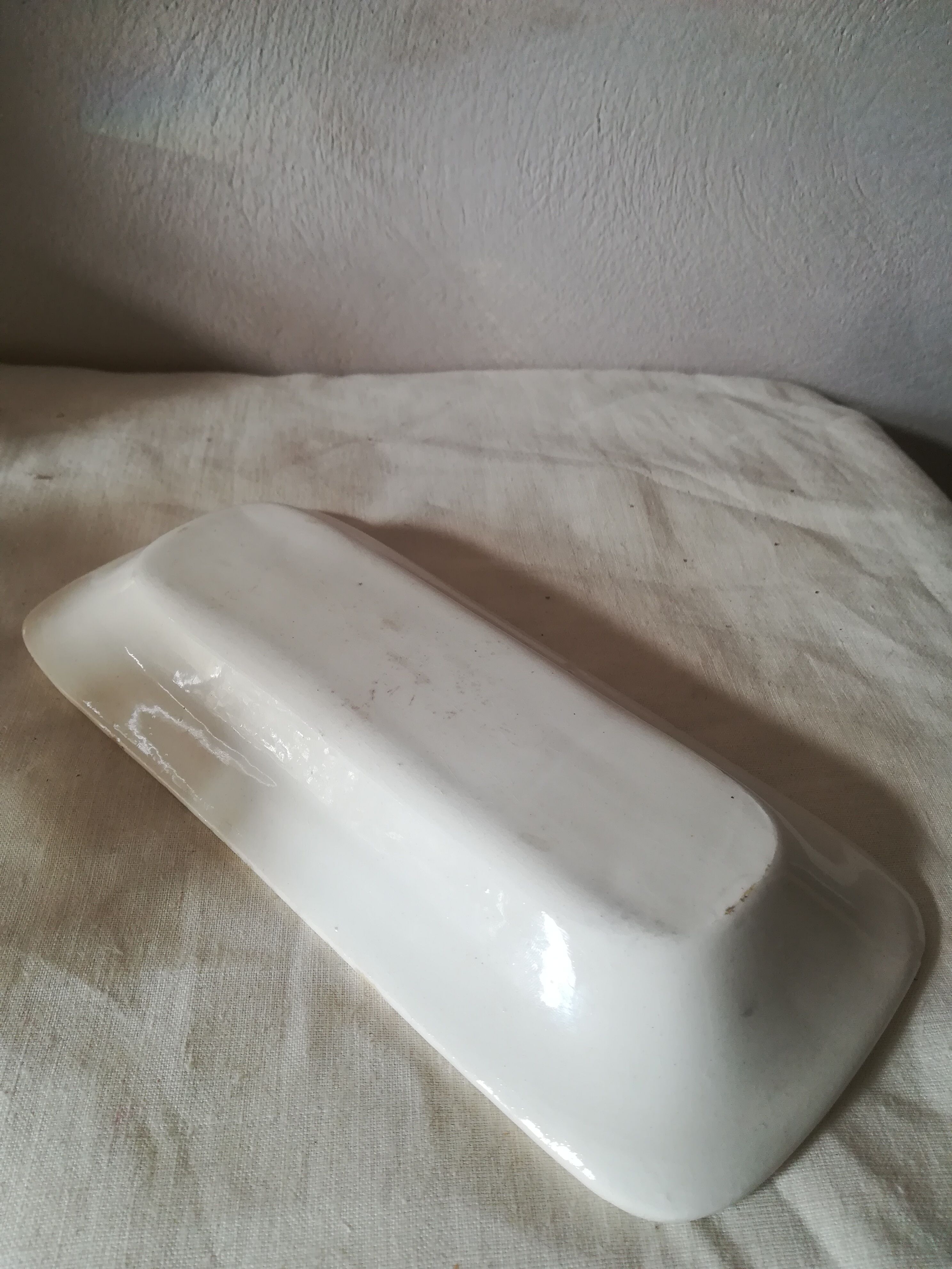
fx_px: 953
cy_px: 634
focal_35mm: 26
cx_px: 476
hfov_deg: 53.1
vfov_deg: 67.3
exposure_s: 1/60
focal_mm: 3.83
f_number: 2.2
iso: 100
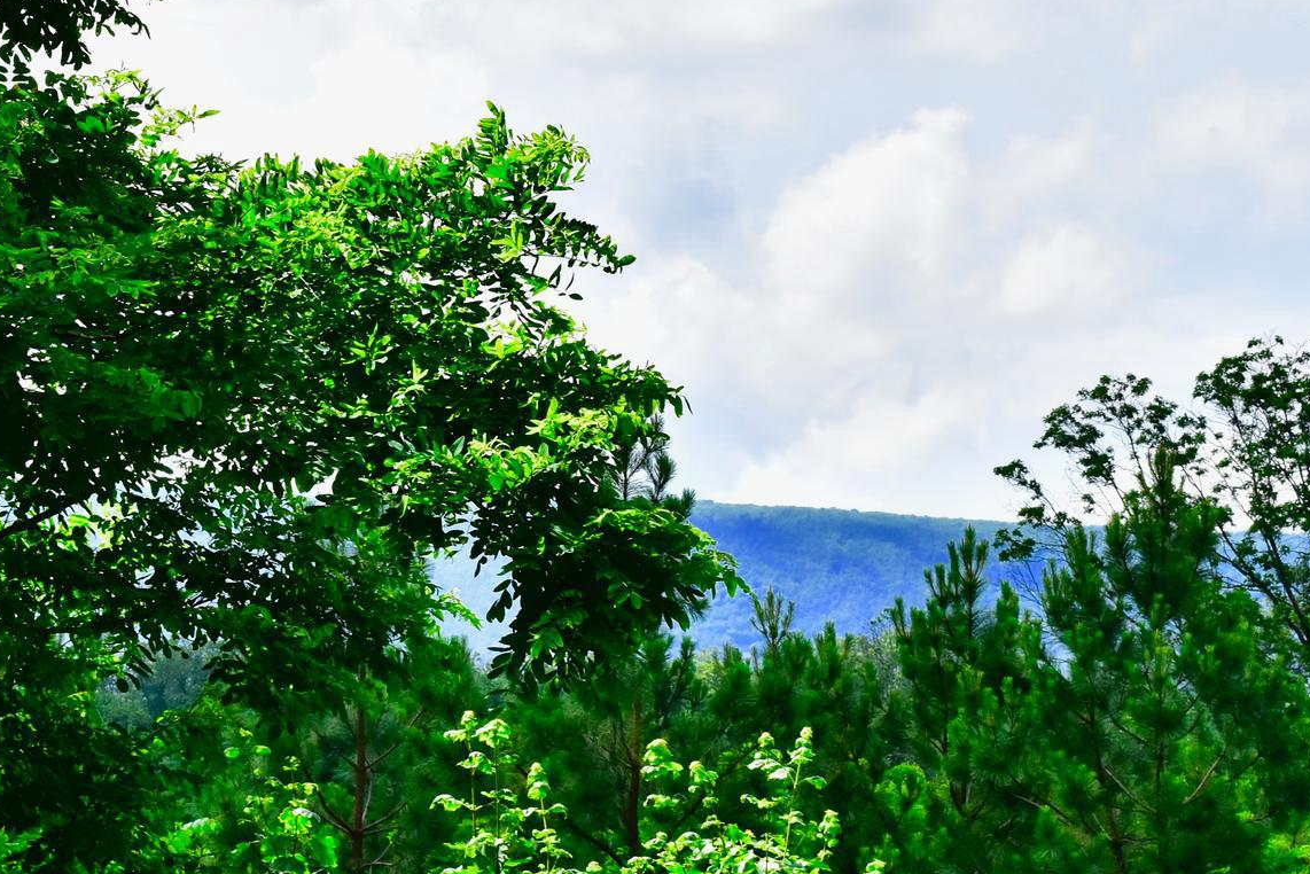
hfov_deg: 13.9
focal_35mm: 148
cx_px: 499
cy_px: 318
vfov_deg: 9.3
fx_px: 5383
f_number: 16
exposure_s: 1/200
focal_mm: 55
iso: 400
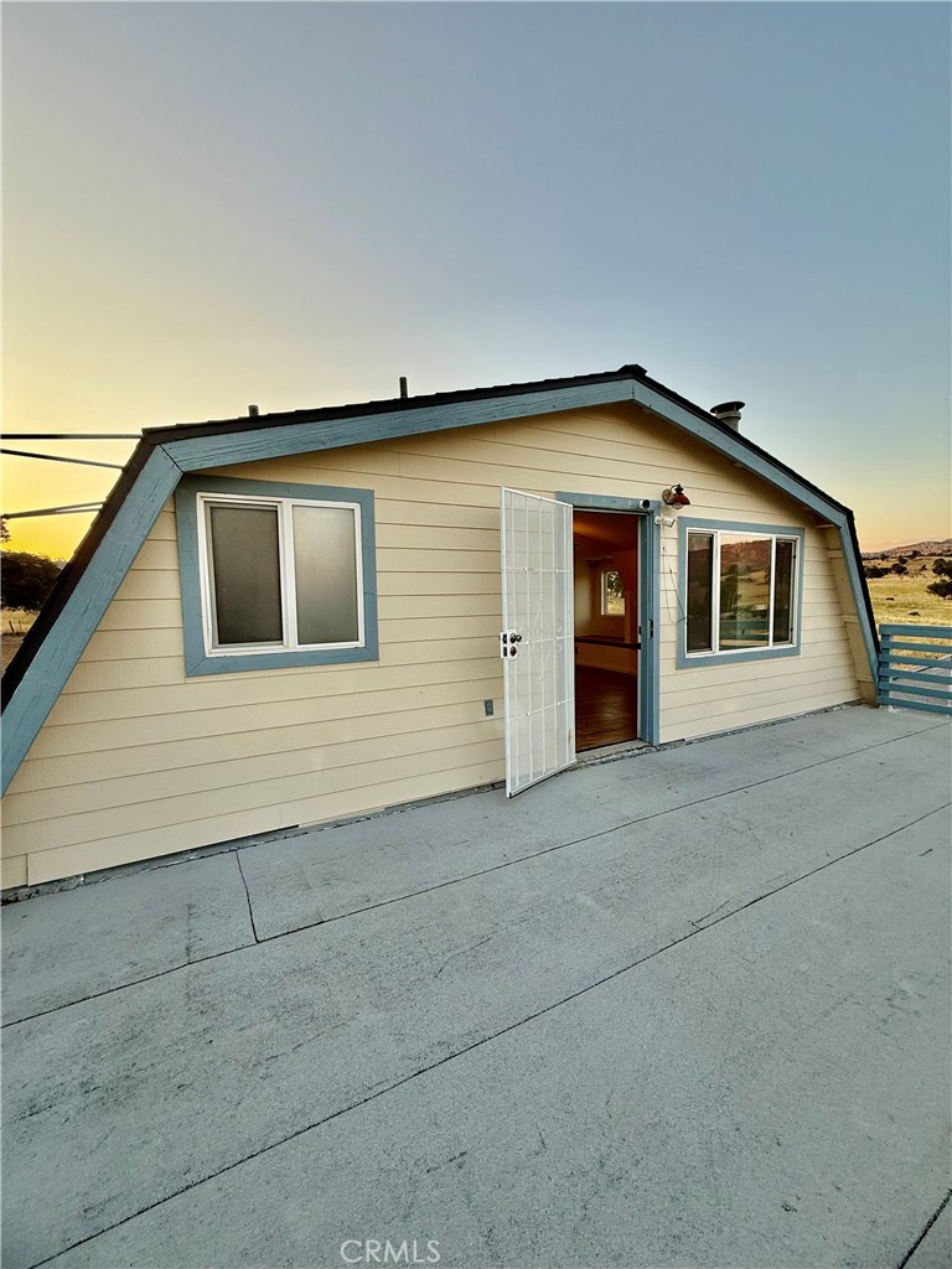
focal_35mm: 14
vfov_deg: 102.1
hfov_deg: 85.7
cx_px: 476
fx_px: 513
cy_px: 634
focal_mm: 2.22
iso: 64
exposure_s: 1/106
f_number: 2.2
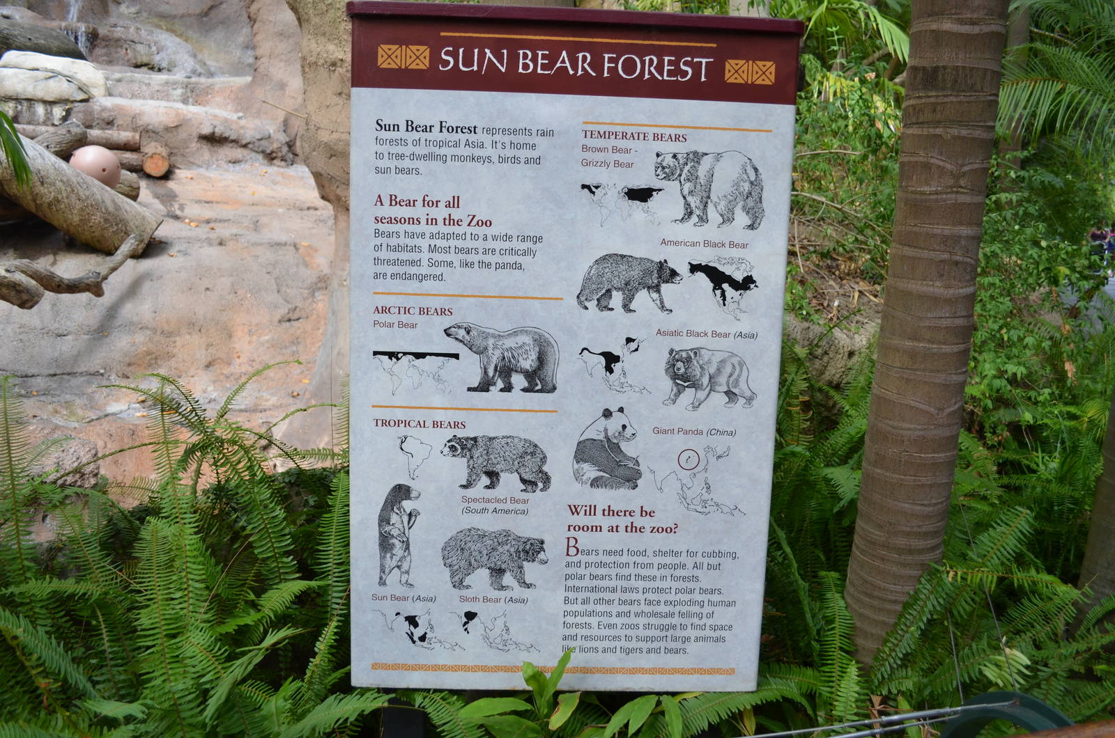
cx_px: 558
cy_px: 369
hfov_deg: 62.0
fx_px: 927
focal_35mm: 30
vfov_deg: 43.4
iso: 400
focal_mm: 20
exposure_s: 1/80
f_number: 4.5
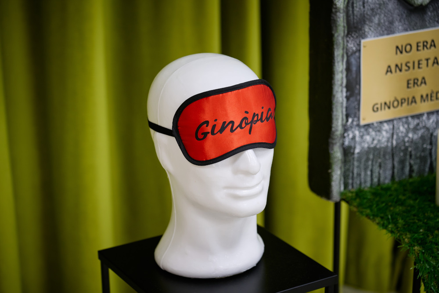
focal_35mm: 90
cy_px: 146
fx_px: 1098
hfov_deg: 22.6
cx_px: 220
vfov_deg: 15.2
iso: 800
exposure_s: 1/250
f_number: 3.5
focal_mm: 90
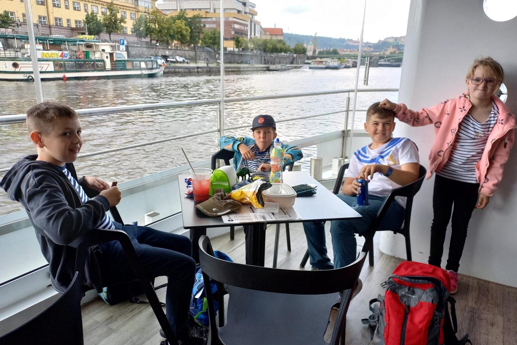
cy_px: 179
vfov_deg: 47.9
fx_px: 388
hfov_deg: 67.4
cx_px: 260
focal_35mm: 27
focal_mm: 4.65
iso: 64
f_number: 1.8
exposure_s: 1/100
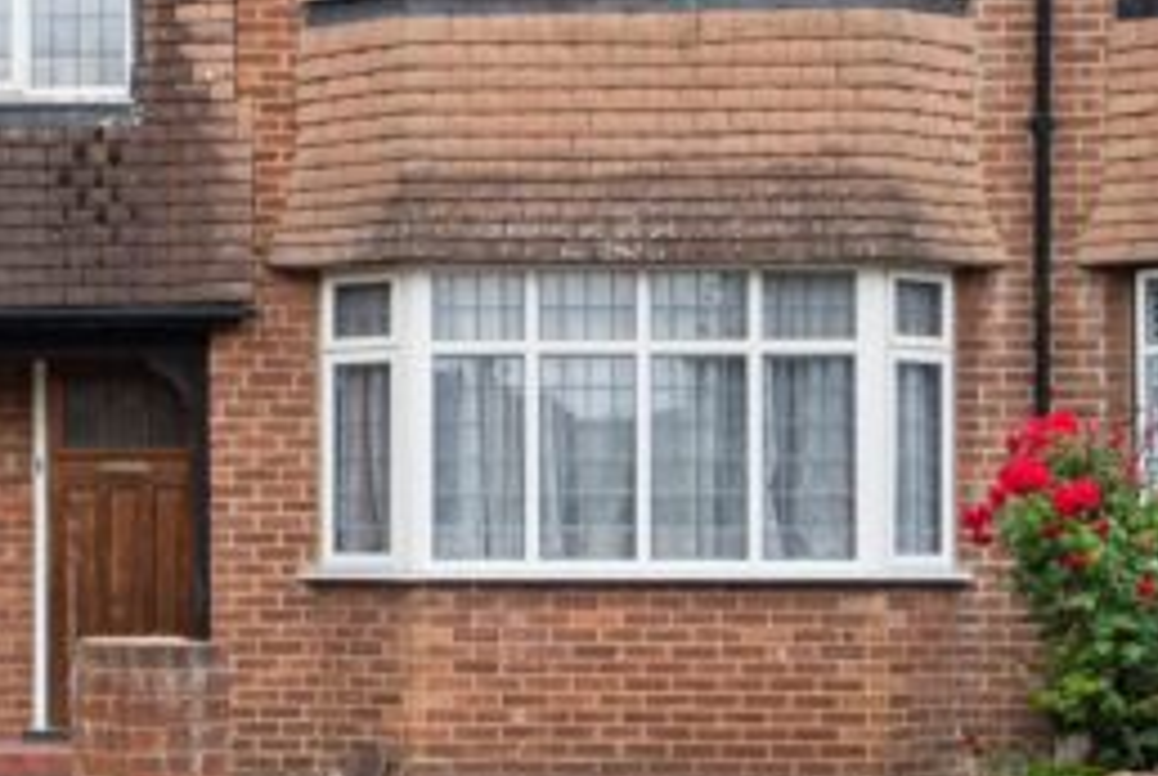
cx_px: 166
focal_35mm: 104
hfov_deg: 19.3
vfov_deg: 13.1
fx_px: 3351
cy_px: 92
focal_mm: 35
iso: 640
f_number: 5.6
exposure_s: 1/800
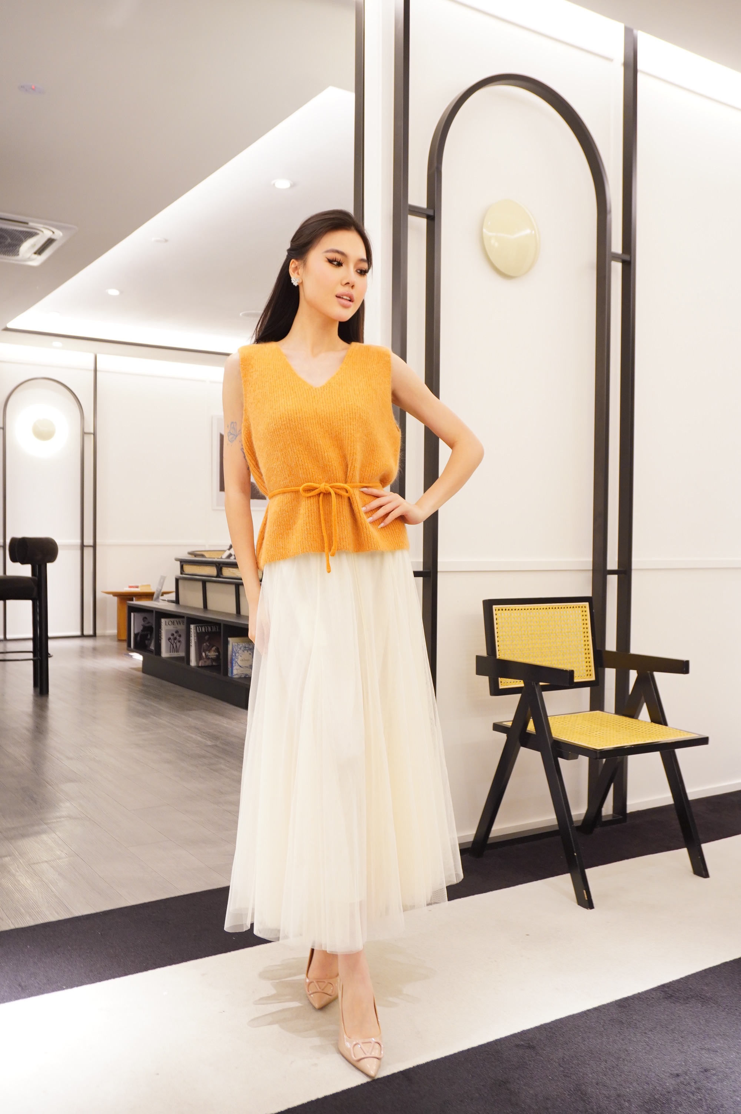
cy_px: 557
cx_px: 370
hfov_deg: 41.6
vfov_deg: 59.5
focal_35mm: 32
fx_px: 974
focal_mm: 21
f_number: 5
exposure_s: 1/10
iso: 500
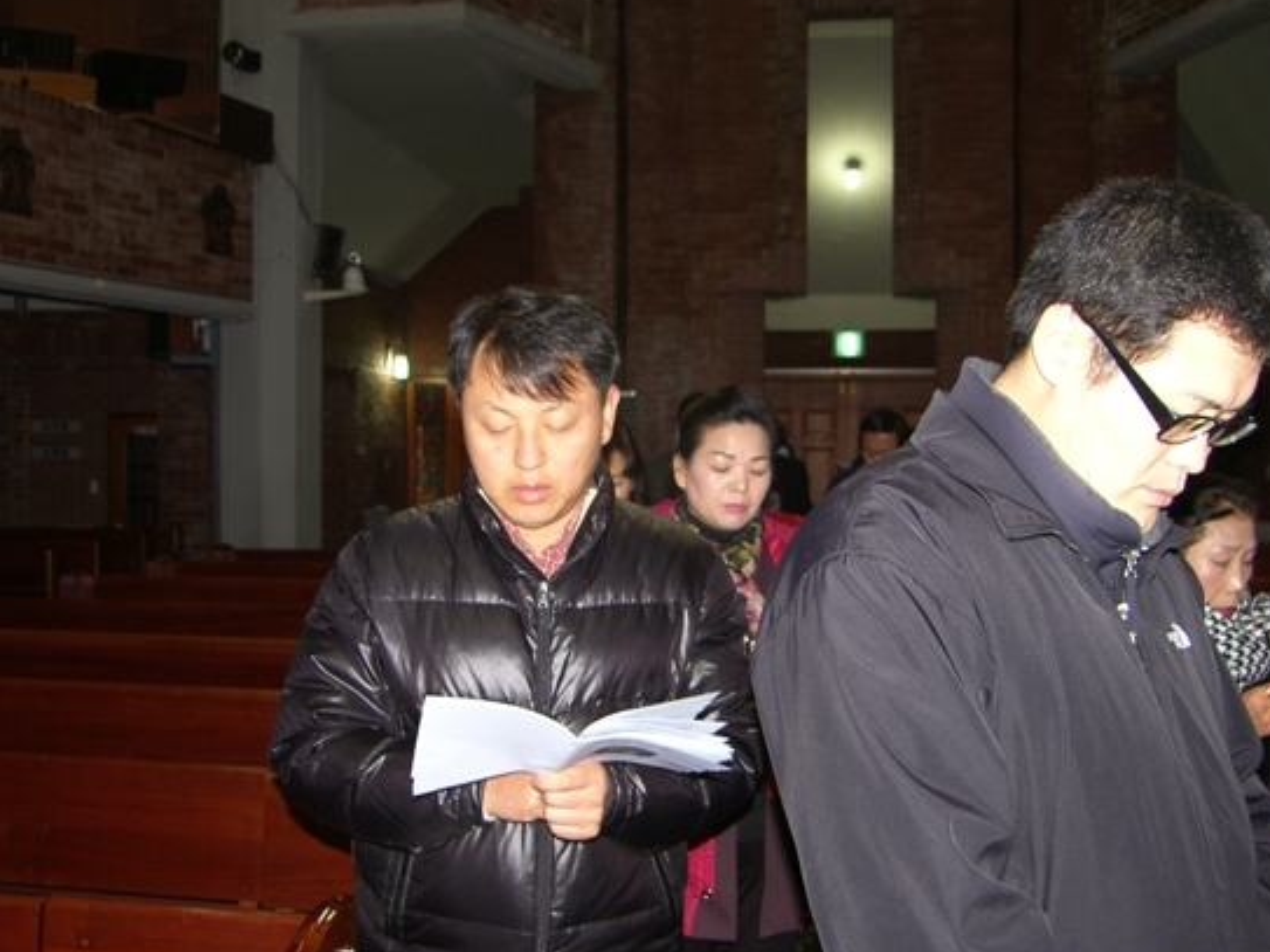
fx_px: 1210
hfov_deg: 55.4
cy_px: 524
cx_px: 631
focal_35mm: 33
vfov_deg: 42.9
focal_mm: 7.4
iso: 50
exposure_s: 1/30
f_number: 2.2
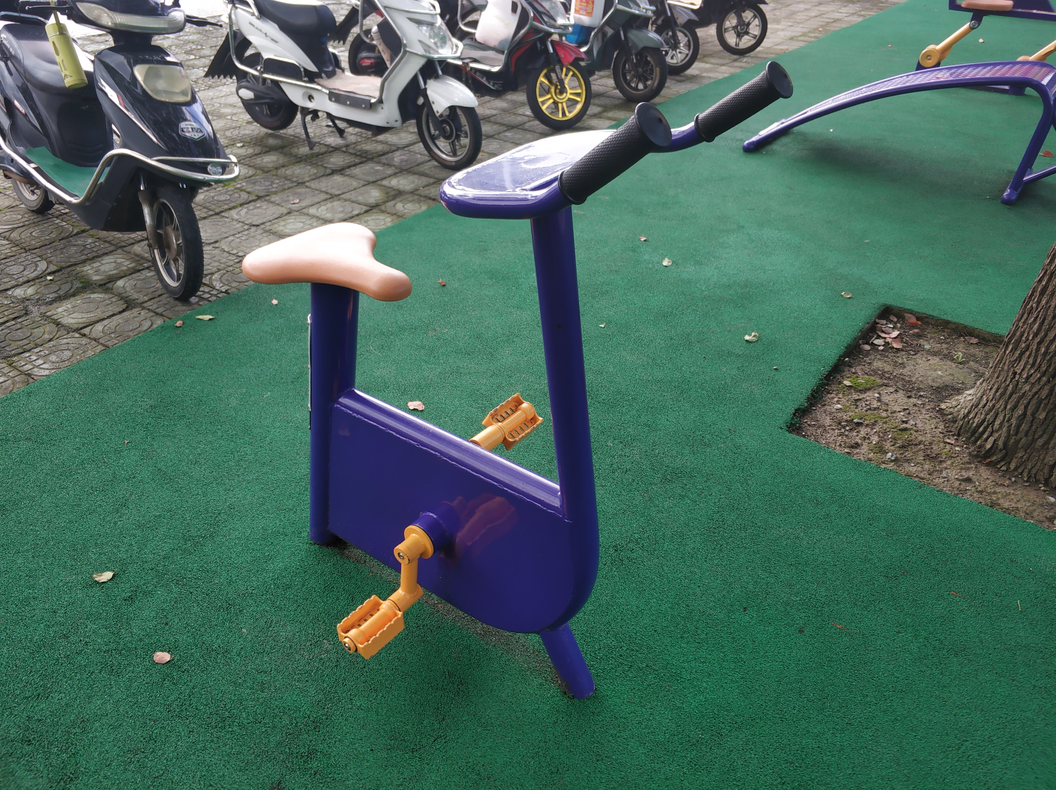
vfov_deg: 51.3
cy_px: 395
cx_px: 528
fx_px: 823
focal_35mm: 27
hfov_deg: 65.4
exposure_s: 1/100
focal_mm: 3.82
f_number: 1.8
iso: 108
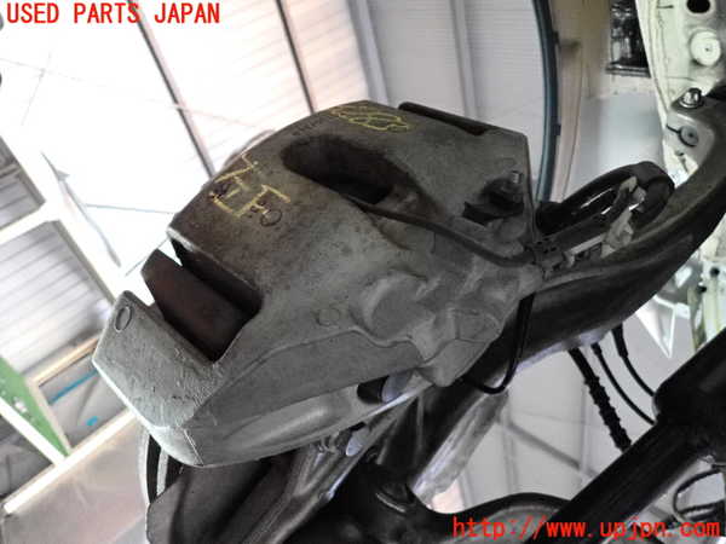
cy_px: 272
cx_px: 363
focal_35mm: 25
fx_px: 524
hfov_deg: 69.4
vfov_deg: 54.9
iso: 2000
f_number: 2
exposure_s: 1/125
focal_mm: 4.5
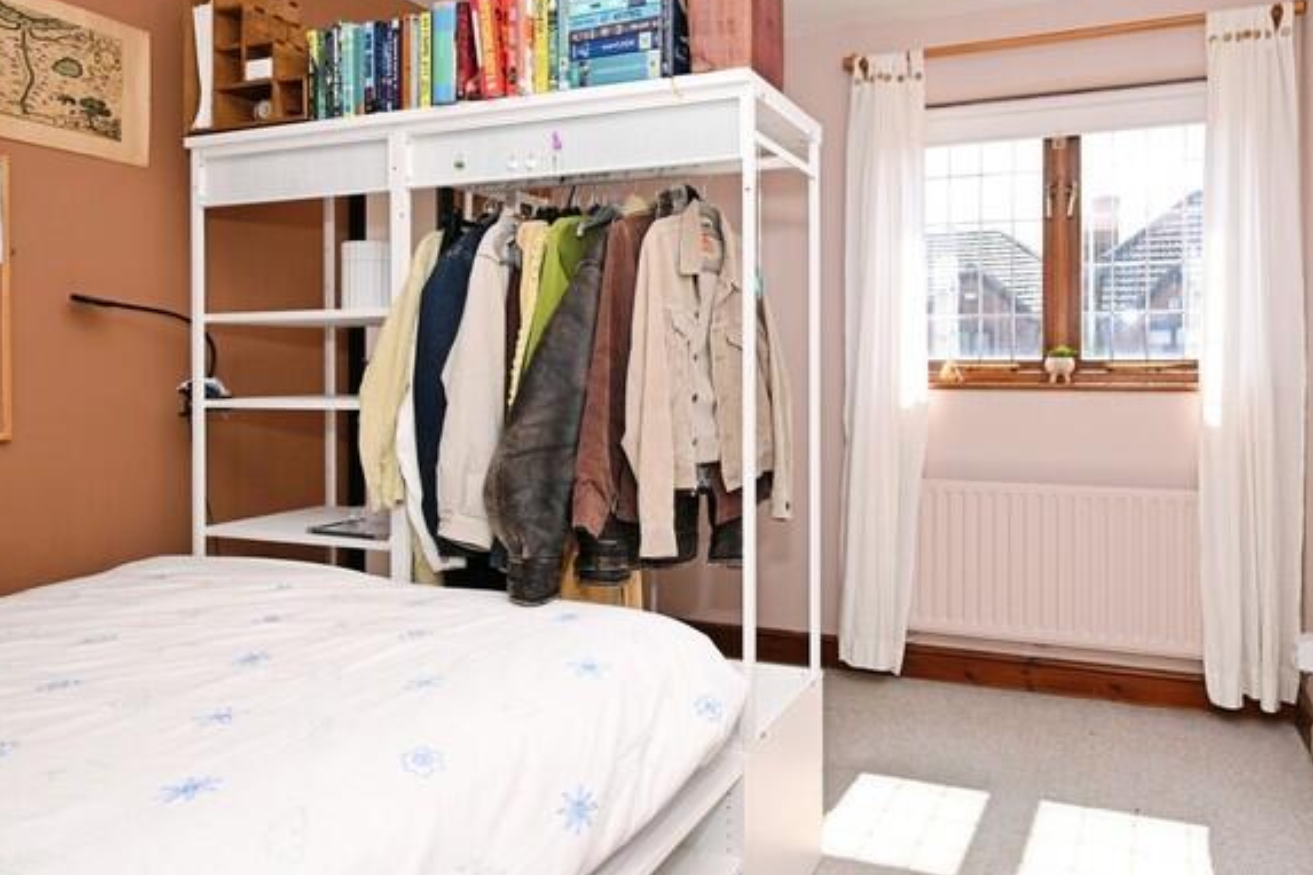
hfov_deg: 70.8
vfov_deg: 51.1
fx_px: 912
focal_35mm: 25
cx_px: 781
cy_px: 381
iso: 100
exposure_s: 1/100
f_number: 5
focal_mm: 14
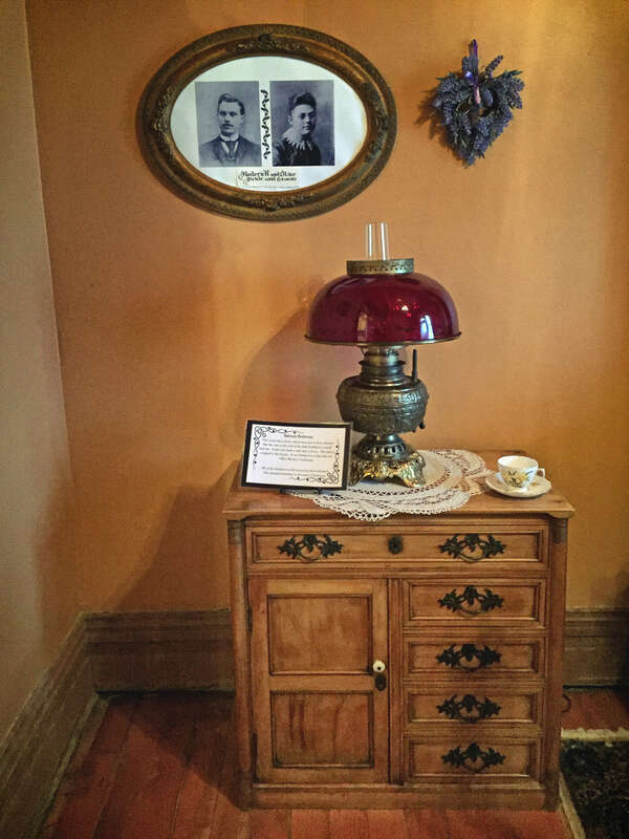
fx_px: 703
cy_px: 420
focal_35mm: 29
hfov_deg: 48.2
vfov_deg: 61.7
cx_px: 314
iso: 800
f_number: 2.2
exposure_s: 1/15
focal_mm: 4.15
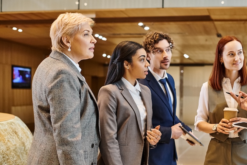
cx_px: 190
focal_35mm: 55
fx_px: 377
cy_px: 107
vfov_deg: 24.5
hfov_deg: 35.3
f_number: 2.8
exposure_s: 1/200
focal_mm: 35
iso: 800
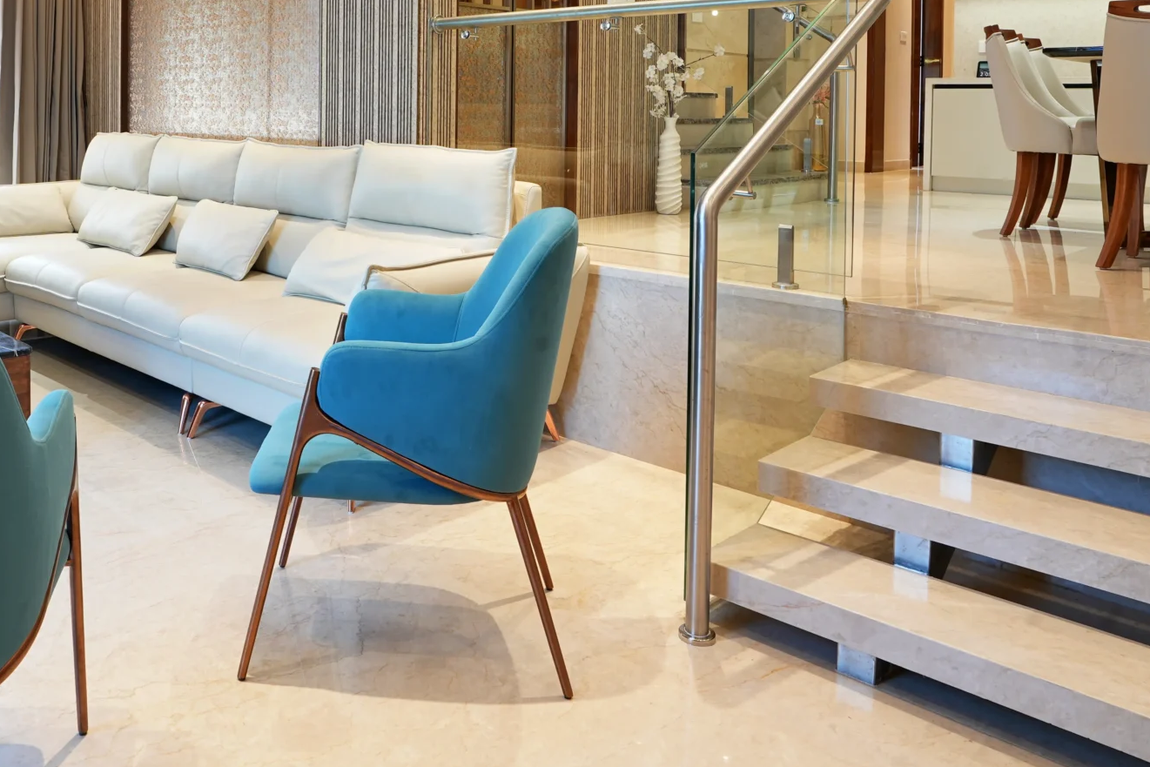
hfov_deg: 58.2
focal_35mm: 31
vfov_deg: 40.0
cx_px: 340
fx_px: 990
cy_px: 114
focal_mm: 16
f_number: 11
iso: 100
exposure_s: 1
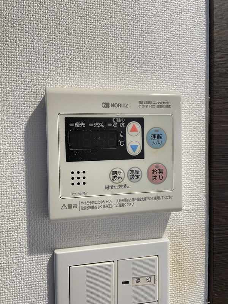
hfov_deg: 53.1
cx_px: 114
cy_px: 152
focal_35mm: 26
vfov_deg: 67.3
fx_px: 228
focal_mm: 4.2
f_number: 1.6
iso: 160
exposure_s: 1/50
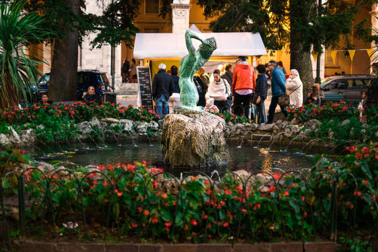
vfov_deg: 25.8
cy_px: 126
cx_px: 189
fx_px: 551
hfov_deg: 37.9
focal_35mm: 52
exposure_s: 1/60
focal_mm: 35
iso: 800
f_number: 1.8
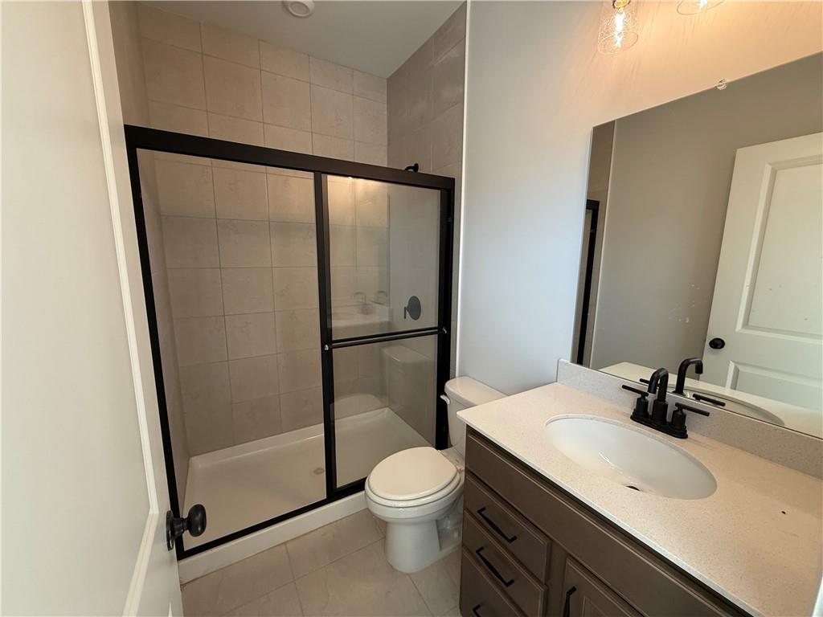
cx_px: 412
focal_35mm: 14
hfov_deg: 102.1
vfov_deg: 85.7
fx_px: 333
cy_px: 308
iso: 250
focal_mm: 2.22
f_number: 2.2
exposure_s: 1/120
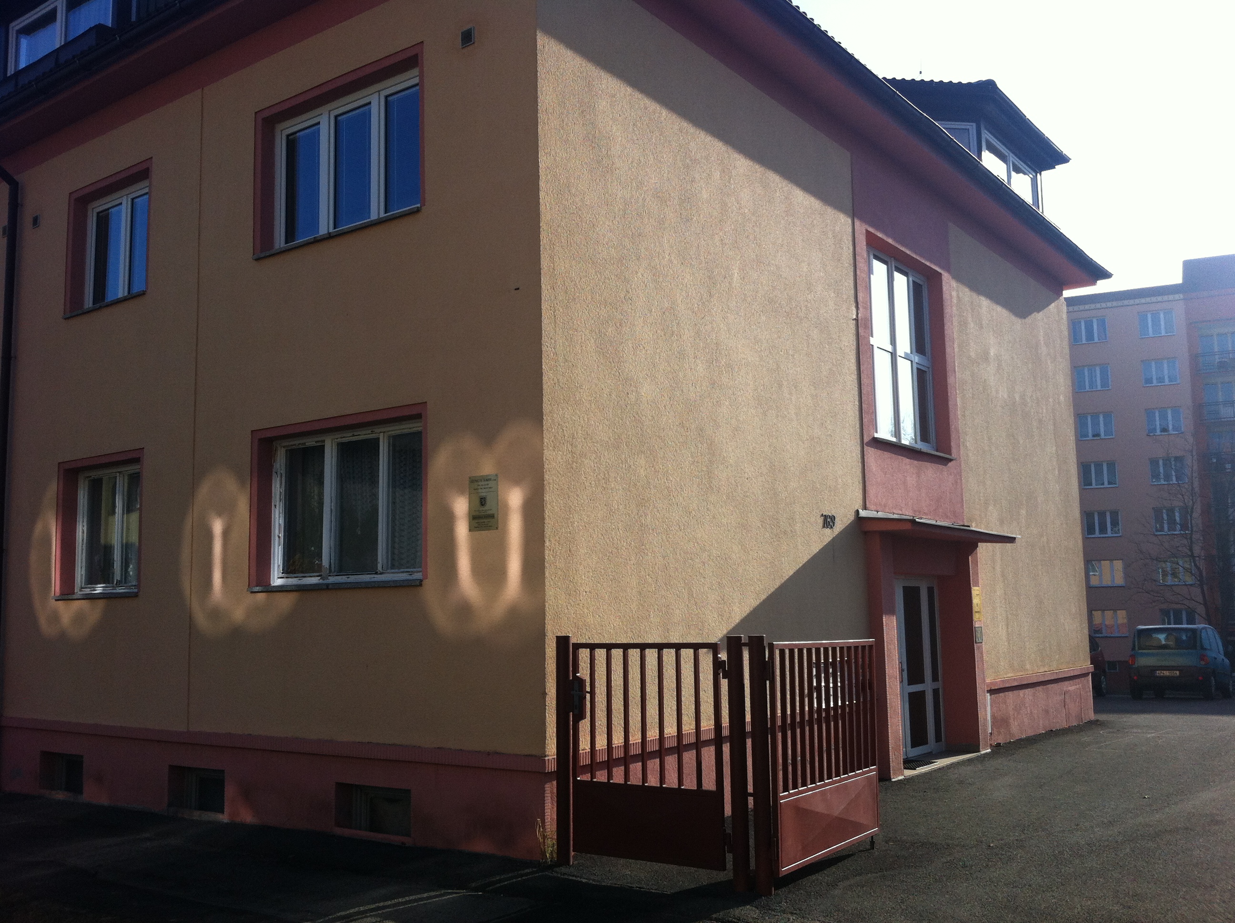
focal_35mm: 35
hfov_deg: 52.7
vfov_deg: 40.6
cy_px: 462
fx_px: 1247
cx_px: 618
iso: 80
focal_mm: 3.85
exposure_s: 1/926
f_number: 2.8
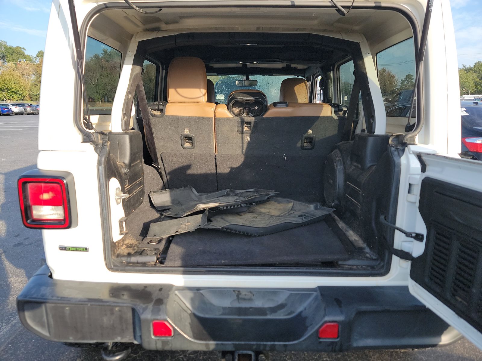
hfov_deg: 71.6
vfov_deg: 56.8
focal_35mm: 24
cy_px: 180
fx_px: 334
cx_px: 241
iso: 50
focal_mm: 6.7
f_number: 1.8
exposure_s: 1/207
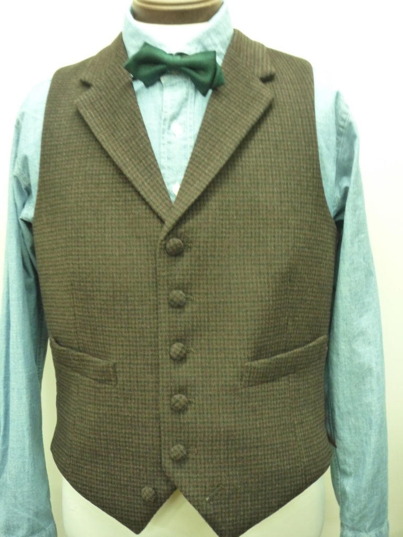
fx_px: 652
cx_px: 202
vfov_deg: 44.8
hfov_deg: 34.3
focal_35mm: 42
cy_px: 268
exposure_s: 1/4
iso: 400
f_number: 4.1
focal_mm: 7.3
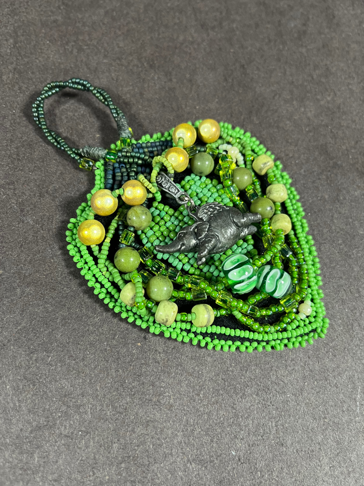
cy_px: 243
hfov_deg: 53.1
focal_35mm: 26
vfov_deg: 67.3
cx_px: 182
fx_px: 365
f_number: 1.6
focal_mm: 5.1
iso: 250
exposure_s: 1/60
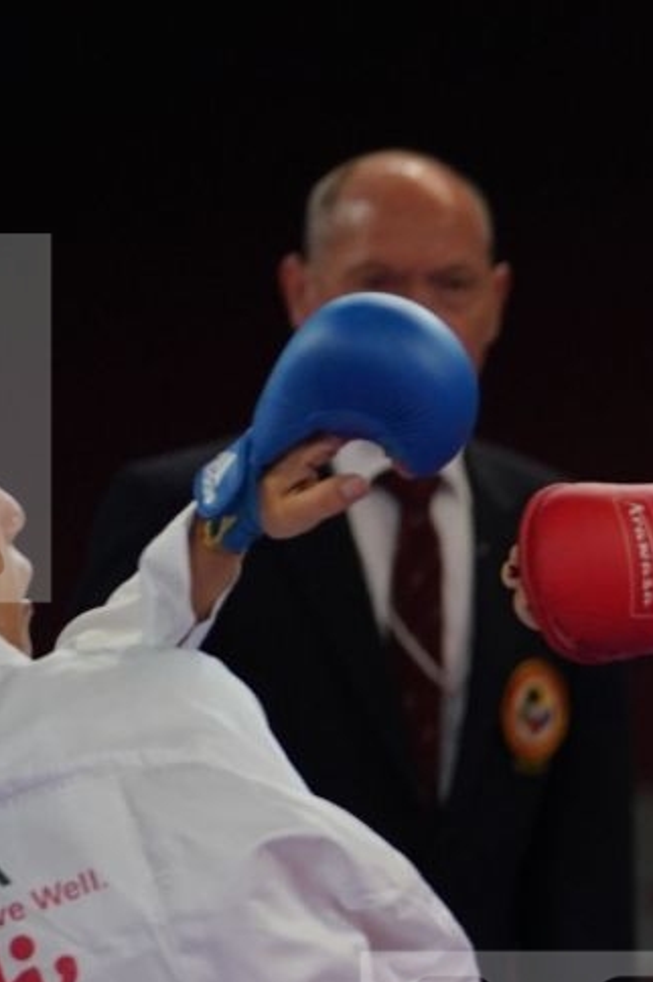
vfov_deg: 2.8
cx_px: 1237
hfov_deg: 1.9
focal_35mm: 737
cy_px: 1136
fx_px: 20080
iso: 1000
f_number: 2.8
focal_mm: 198
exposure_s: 1/1000
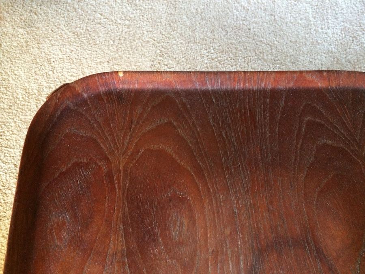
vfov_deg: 46.8
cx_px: 182
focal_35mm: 30
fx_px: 316
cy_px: 137
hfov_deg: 60.0
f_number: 2.2
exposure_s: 1/15
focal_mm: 4.12
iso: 320
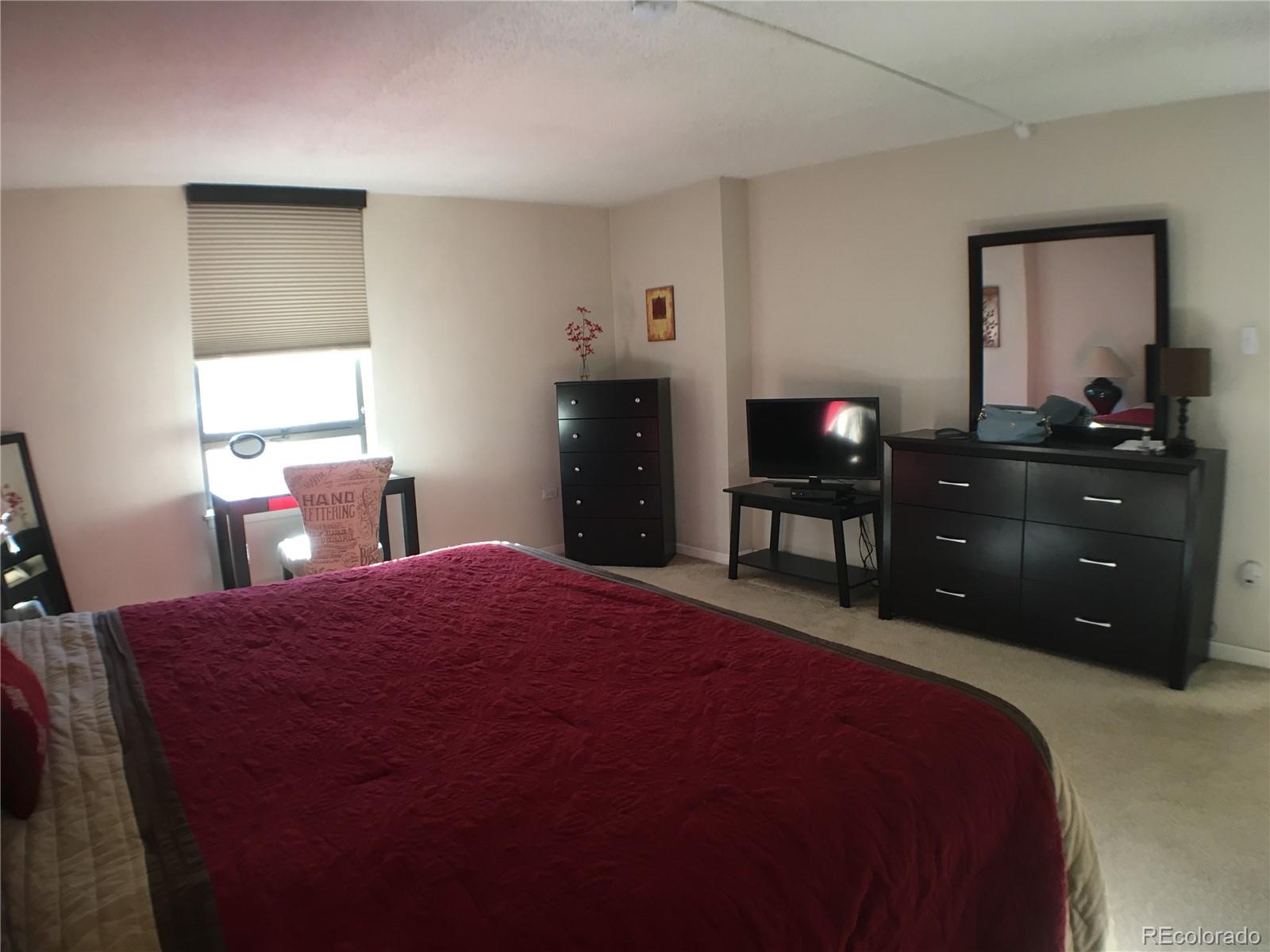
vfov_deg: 48.2
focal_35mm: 29
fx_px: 1064
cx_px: 635
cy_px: 476
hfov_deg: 61.7
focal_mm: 4.15
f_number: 2.2
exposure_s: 1/30
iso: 80
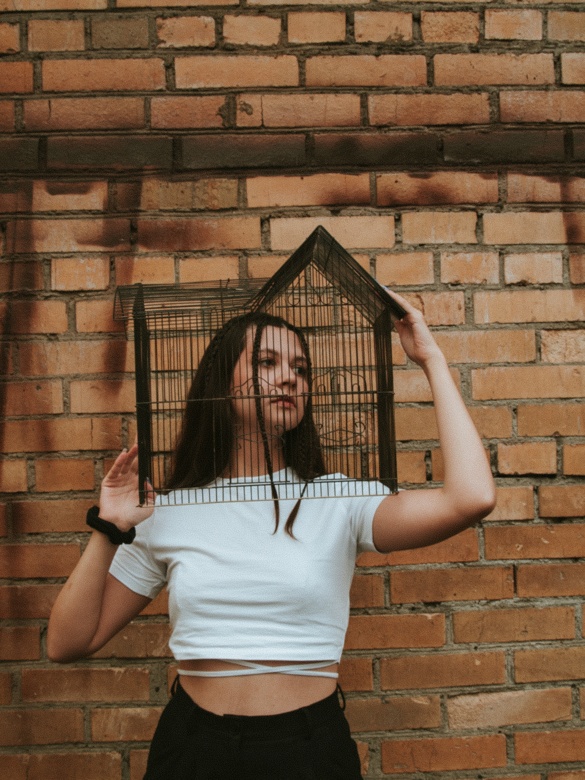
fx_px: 1397
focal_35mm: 62
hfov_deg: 23.6
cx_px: 292
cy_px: 390
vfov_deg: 31.2
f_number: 10
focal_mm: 31
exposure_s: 1/50
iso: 100
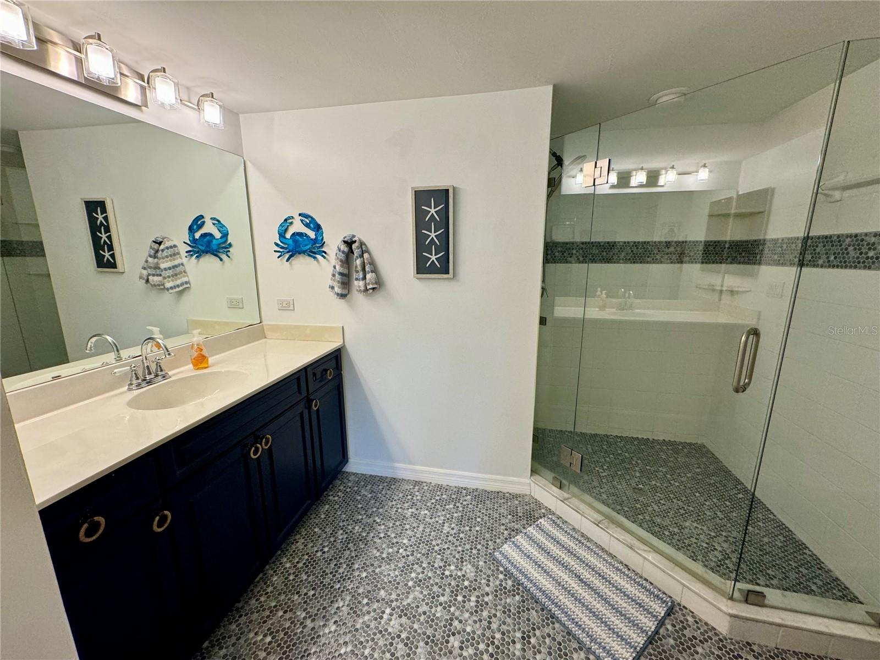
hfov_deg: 102.1
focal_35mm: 14
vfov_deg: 85.7
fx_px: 356
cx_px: 440
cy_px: 330
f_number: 2.2
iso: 200
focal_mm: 2.22
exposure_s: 1/120
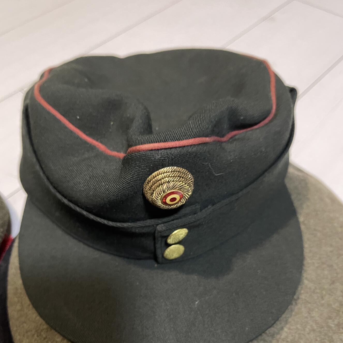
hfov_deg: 54.0
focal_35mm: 30
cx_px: 170
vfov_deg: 53.6
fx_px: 336
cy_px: 208
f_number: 1.6
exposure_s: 1/30
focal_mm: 5.1
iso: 800
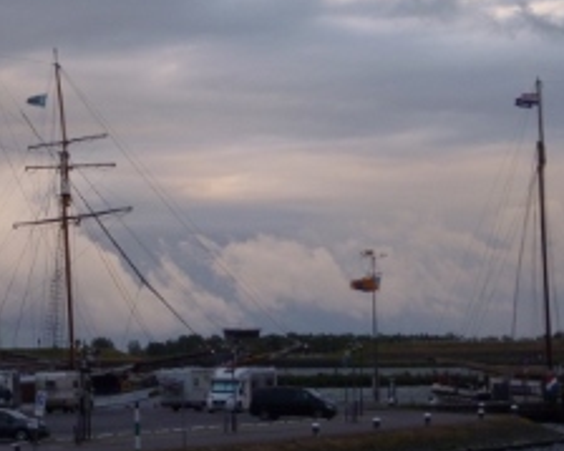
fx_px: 3254
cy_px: 116
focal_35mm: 195
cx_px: 212
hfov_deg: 9.9
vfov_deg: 7.9
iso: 250
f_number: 6.5
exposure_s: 1/125
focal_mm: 20
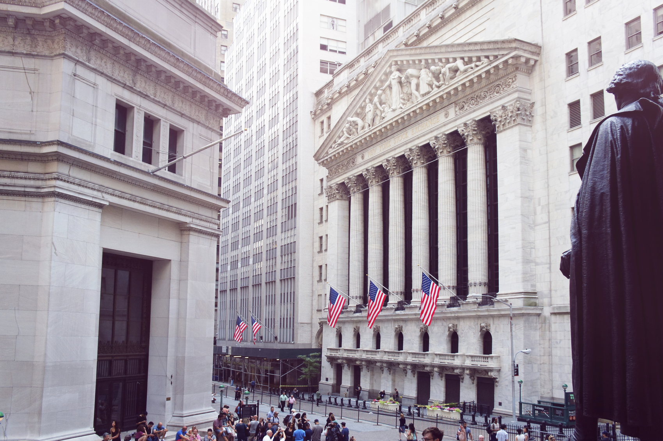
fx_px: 580
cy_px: 220
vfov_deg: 41.6
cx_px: 332
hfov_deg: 59.5
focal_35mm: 32
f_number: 4
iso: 800
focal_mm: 21
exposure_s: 1/250
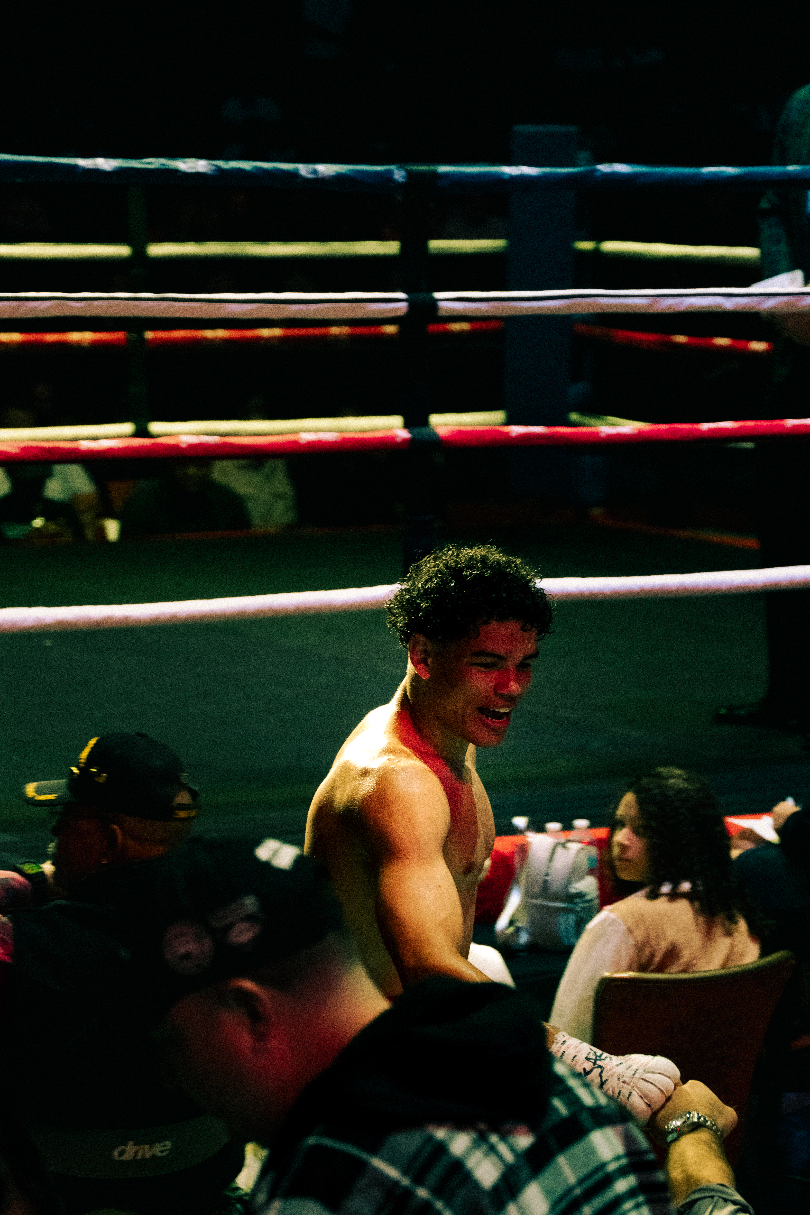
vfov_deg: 18.5
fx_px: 3732
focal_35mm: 111
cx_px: 386
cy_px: 682
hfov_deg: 12.4
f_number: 2.8
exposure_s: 1/160
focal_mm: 56.3
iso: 2000
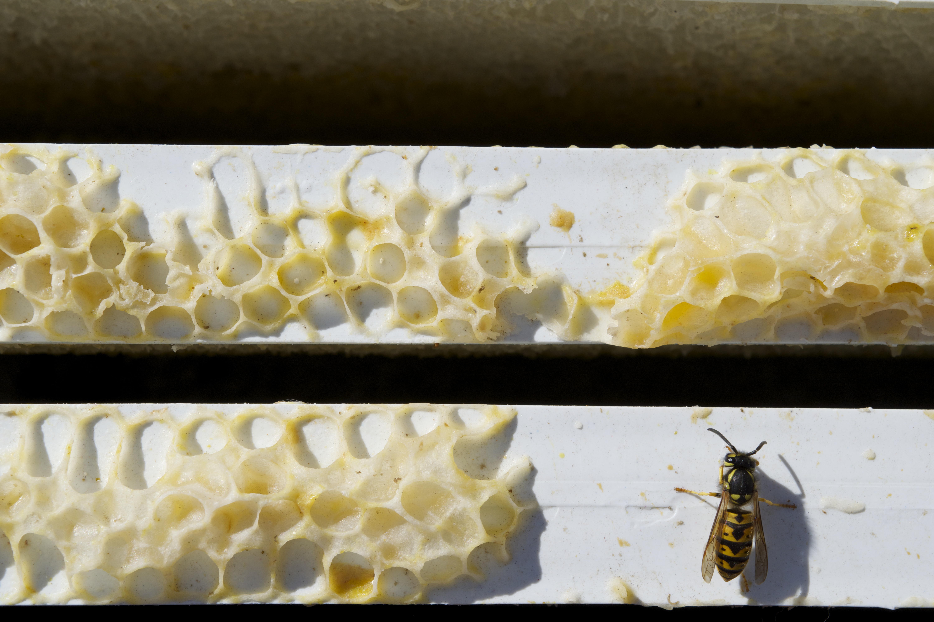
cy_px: 311
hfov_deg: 26.0
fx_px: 2024
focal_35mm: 78
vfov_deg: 17.5
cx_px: 467
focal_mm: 52
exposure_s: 1/500
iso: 200
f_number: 11
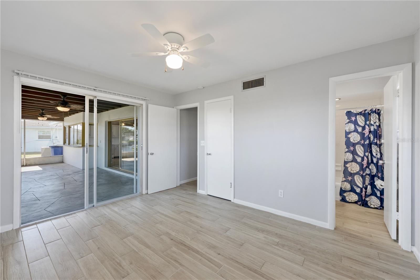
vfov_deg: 81.2
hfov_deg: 104.3
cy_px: 140
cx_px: 210
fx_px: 163
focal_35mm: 14
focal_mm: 14
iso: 400
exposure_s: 1/6
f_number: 9
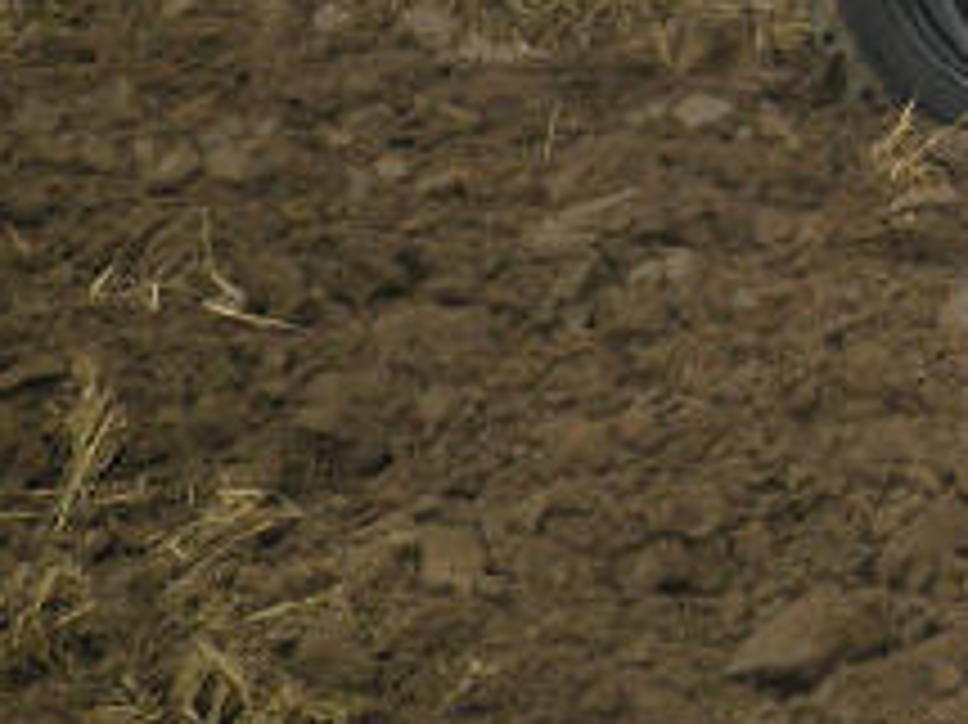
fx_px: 3018
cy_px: -400
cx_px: 1562
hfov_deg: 16.2
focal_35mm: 108
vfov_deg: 12.9
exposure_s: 1/200
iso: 64
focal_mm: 5.5
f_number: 2.9
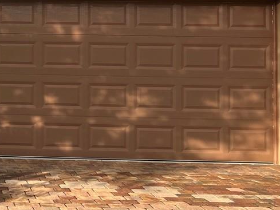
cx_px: -72
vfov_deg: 17.3
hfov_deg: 21.1
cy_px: 47
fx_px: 688
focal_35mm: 85
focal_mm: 5.7
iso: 50
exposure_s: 1/827
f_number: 1.5
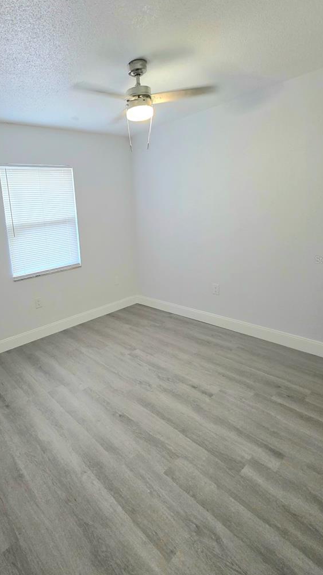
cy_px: 259
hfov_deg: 61.6
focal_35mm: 17
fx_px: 259
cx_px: 97
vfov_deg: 95.6
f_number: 1.9
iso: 320
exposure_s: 1/120
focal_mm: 2.2
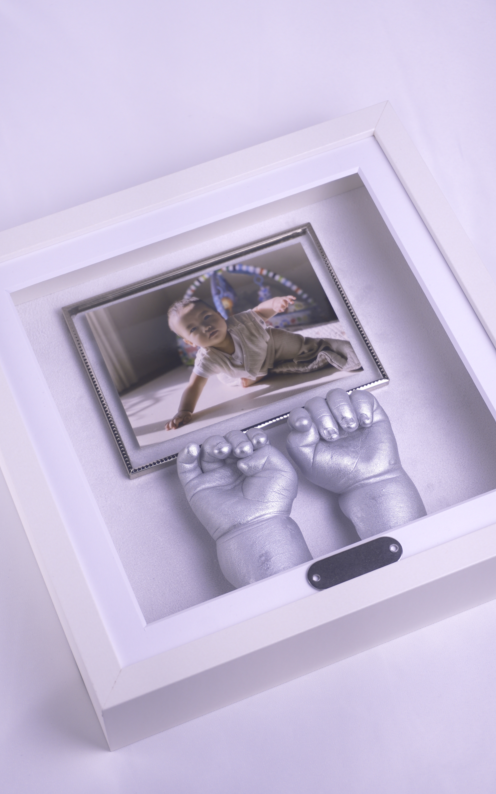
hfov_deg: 16.9
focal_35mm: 77
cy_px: 399
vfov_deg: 26.8
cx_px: 238
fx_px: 1665
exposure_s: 1/50
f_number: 5.6
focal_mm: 50
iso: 100
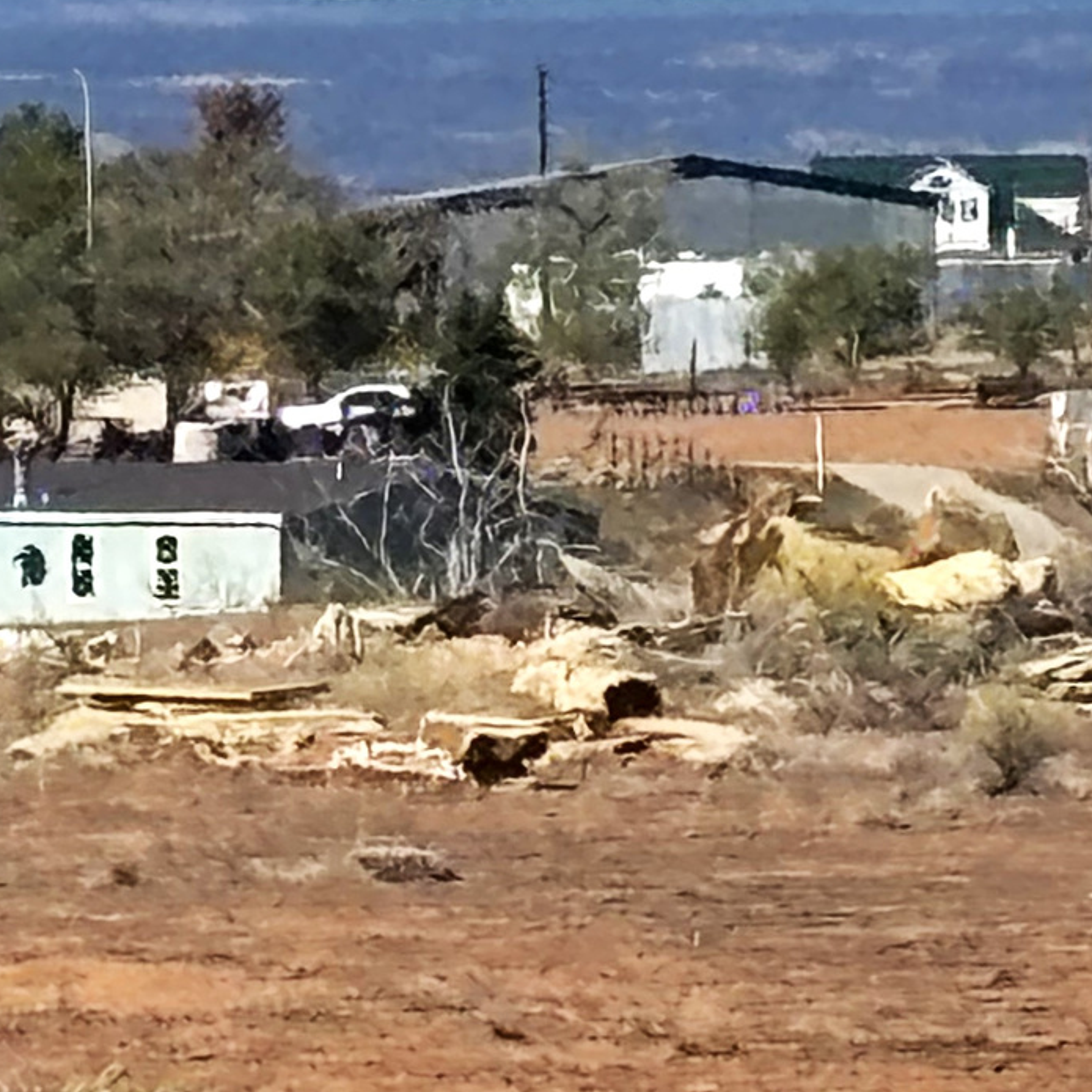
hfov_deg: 3.0
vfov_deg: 3.0
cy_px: 245
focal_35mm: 589
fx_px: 21022
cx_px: 104
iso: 40
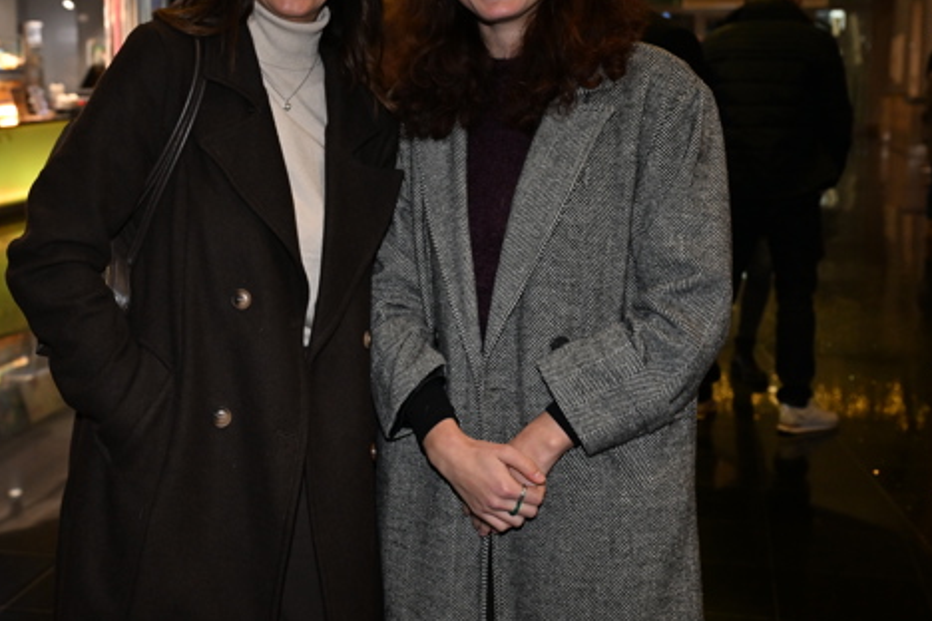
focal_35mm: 56
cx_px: 337
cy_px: 229
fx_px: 1450
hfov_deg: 35.4
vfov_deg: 24.1
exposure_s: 1/125
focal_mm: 38
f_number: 4.5
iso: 2500
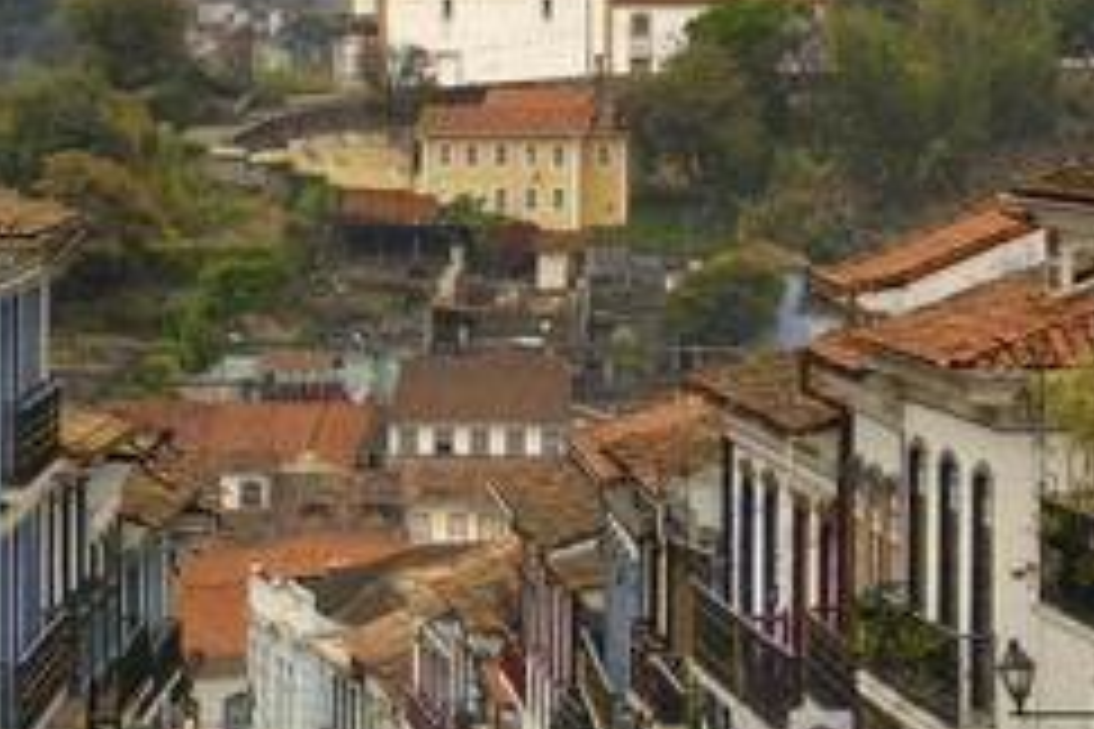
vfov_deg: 7.0
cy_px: 207
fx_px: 5921
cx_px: 606
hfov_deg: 10.6
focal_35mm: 195
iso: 100
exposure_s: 1/20
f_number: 9
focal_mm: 75
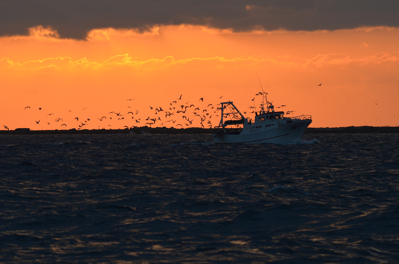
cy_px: 132
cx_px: 200
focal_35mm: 450
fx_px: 4977
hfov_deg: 4.6
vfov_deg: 3.0
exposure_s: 1/1000
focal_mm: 300
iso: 400
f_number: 8
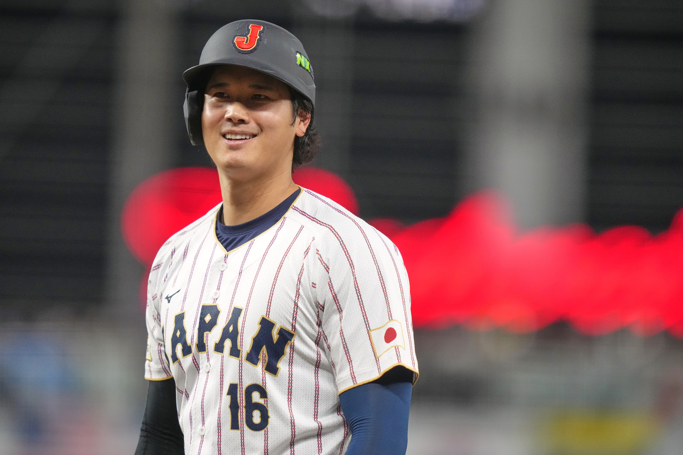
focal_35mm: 400
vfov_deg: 3.4
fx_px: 7587
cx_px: 342
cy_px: 228
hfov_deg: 5.2
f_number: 3.2
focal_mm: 400
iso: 4000
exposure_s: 1/2000
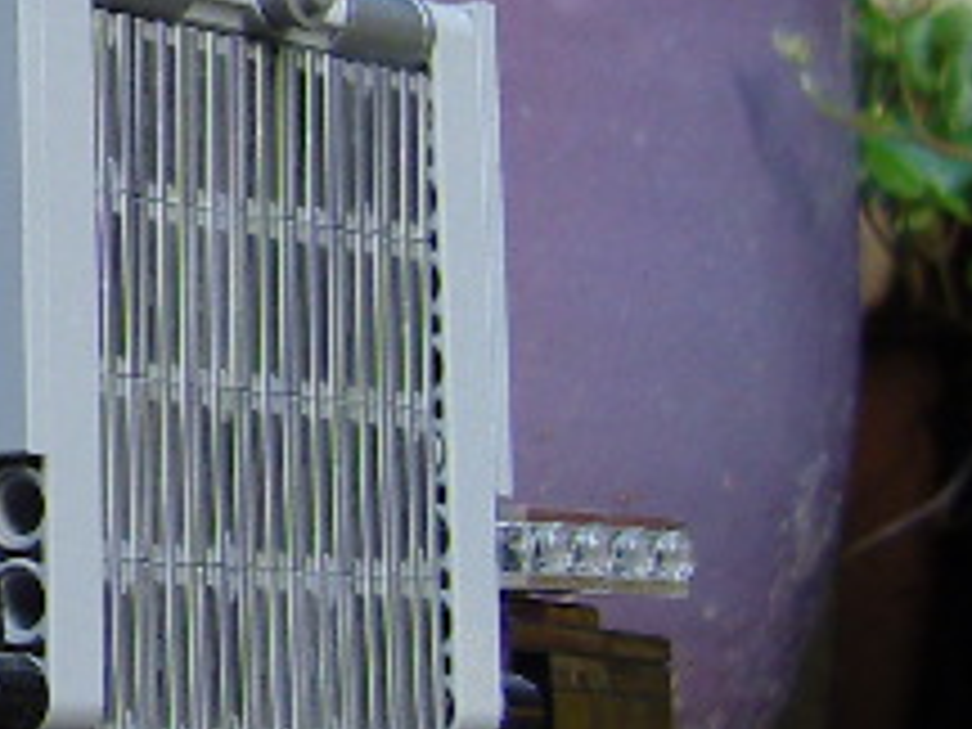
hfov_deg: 10.9
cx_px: -1102
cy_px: 18
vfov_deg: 9.2
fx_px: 4521
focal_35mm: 161
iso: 125
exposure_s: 1/40
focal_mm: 7.3
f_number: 2.8
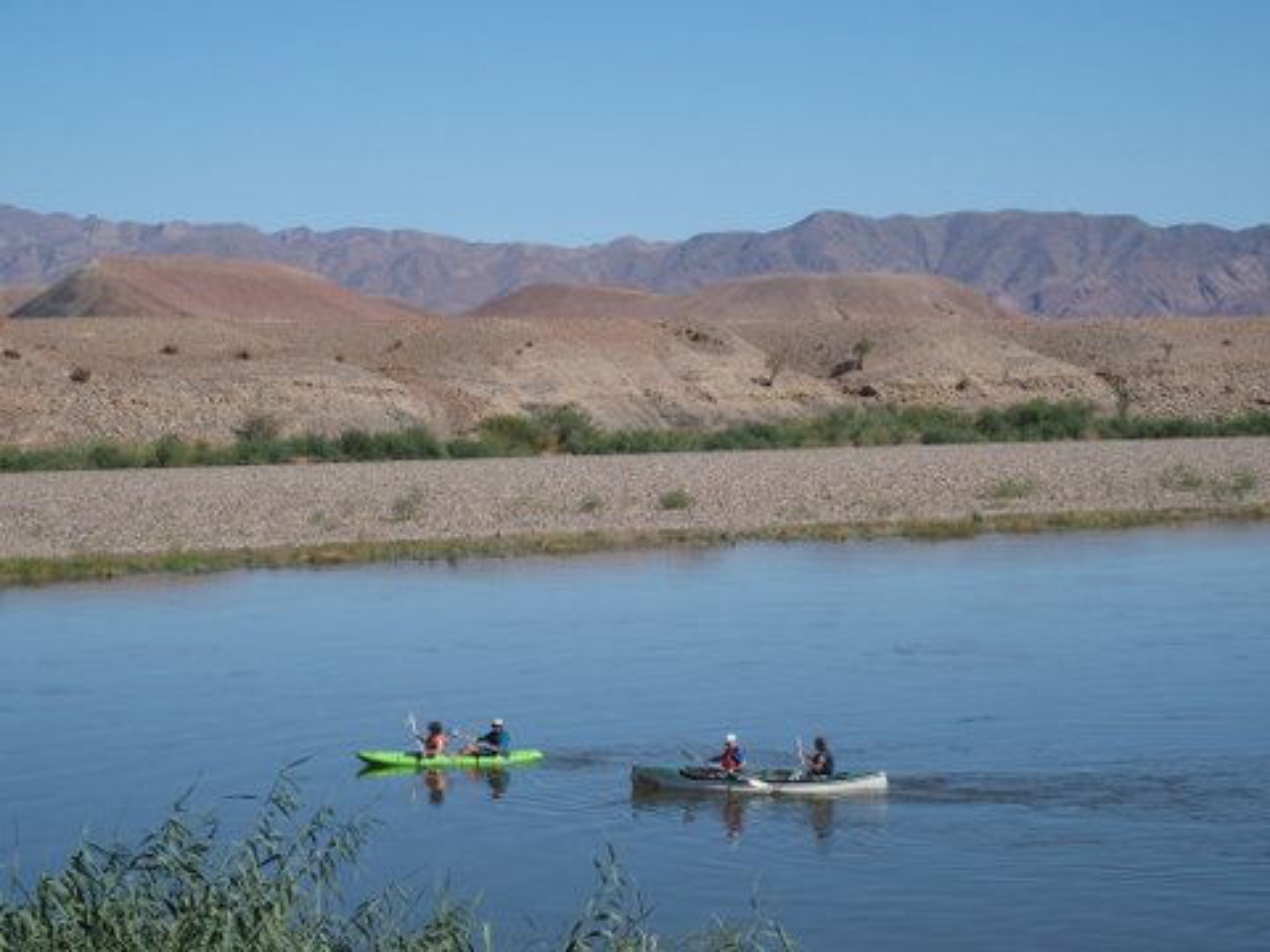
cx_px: 635
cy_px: 476
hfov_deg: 21.3
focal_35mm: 92
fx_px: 3375
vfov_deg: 16.1
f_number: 5
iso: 100
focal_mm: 19.6
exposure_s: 1/800
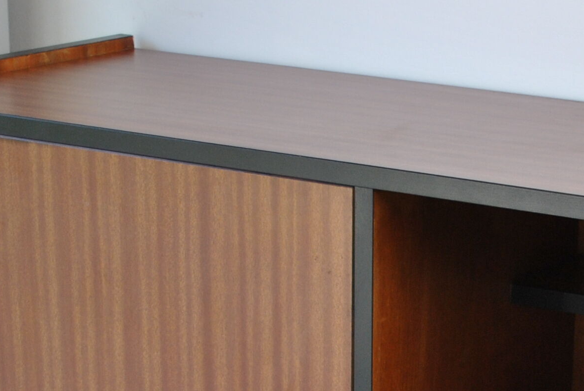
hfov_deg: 15.8
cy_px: 582
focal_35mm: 128
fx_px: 2079
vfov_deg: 10.4
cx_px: 509
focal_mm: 26
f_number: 4.2
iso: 200
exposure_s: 1/60
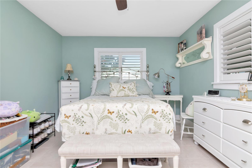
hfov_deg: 85.4
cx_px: 126
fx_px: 136
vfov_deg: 63.2
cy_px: 84
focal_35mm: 20
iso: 800
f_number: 9
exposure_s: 1/200
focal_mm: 13
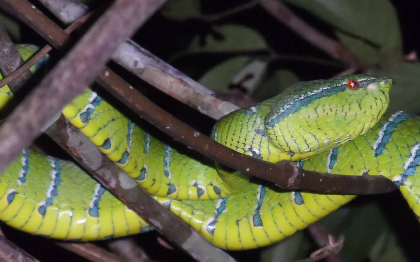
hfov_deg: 3.5
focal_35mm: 598
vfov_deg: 2.2
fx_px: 6843
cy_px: 221
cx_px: 259
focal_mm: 49.7
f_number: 5.2
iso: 640
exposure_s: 1/90
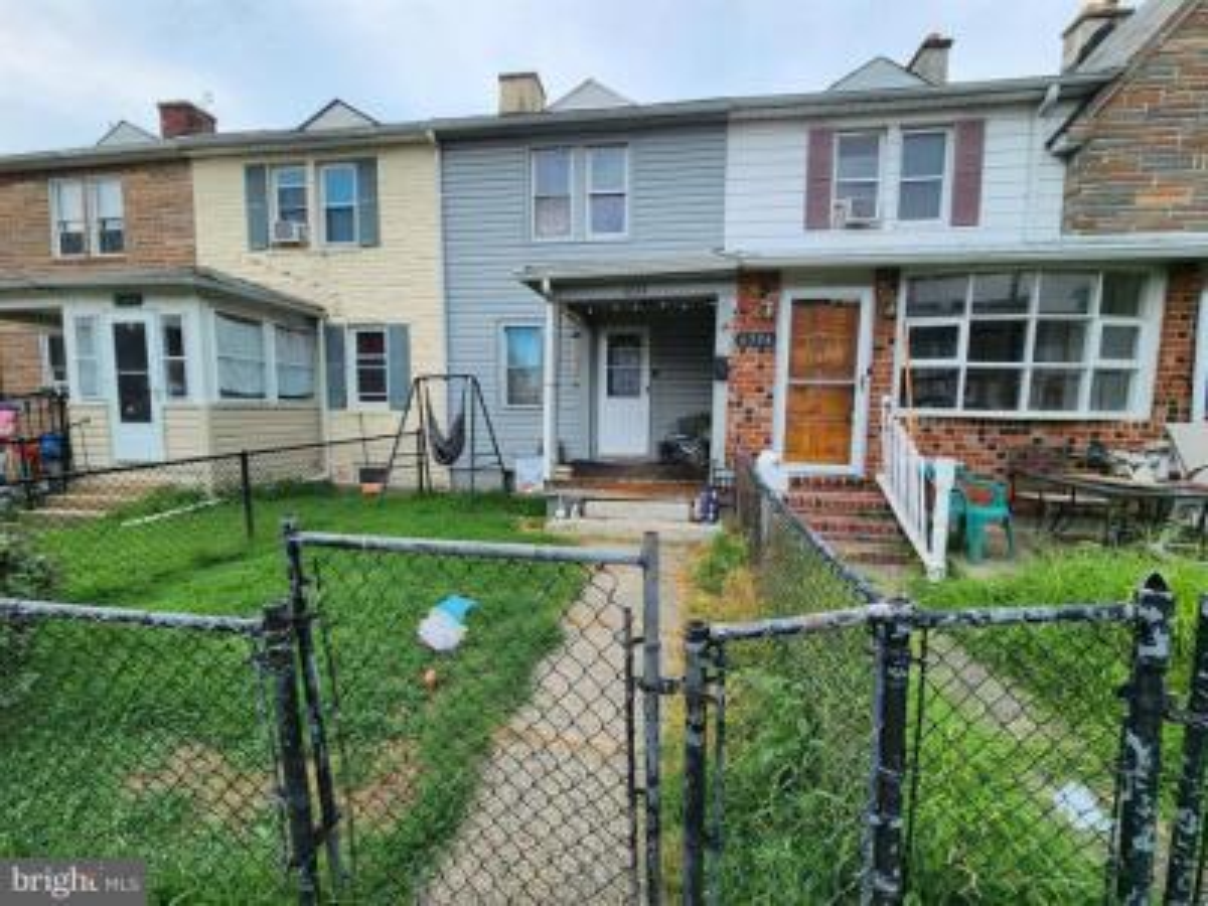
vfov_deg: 89.9
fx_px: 454
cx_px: 604
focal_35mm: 13
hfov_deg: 106.2
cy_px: 453
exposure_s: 1/1087
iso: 50
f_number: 2.2
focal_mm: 2.2
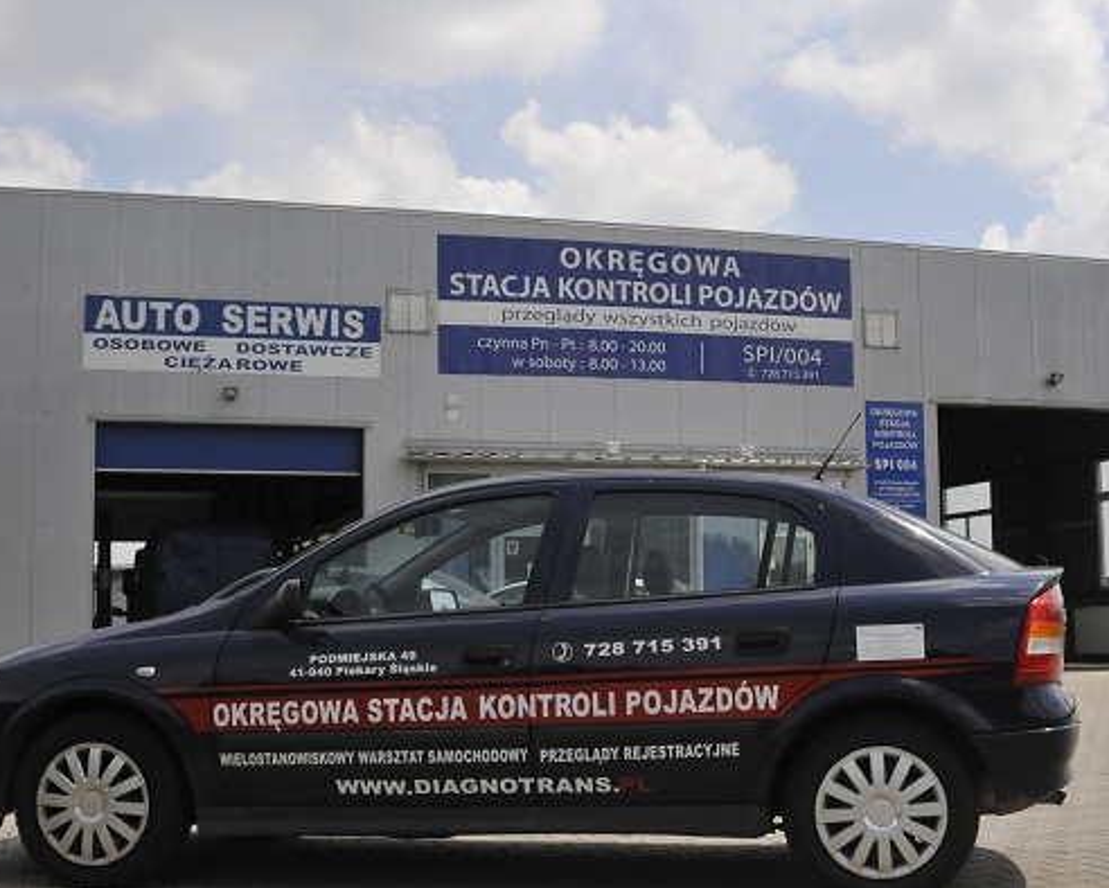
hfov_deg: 38.7
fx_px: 1576
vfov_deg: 31.5
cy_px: 444
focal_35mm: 48
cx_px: 640
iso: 800
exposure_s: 1/3200
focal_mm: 28
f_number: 7.1
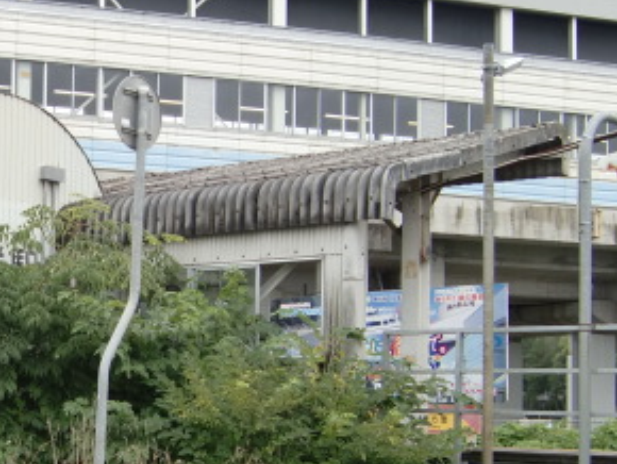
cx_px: -26
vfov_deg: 17.0
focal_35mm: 86
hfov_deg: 21.8
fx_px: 1534
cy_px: 383
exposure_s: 1/200
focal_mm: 6.9
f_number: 3
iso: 64
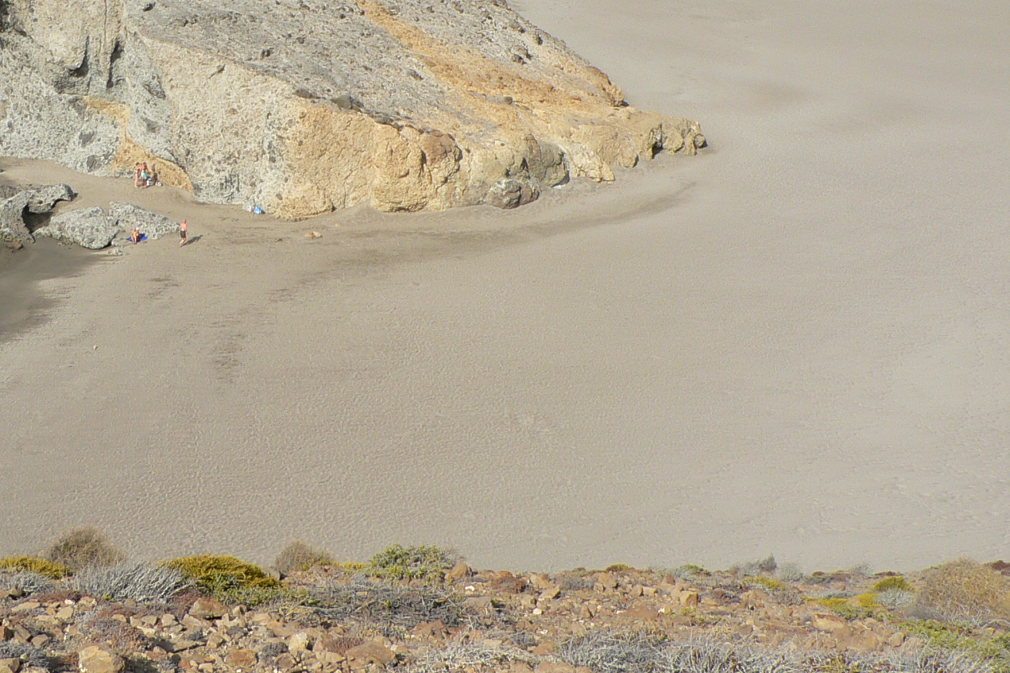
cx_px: 270
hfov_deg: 31.0
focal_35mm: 64
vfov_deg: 20.7
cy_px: 36
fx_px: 1795
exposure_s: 1/400
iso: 80
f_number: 5
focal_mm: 6
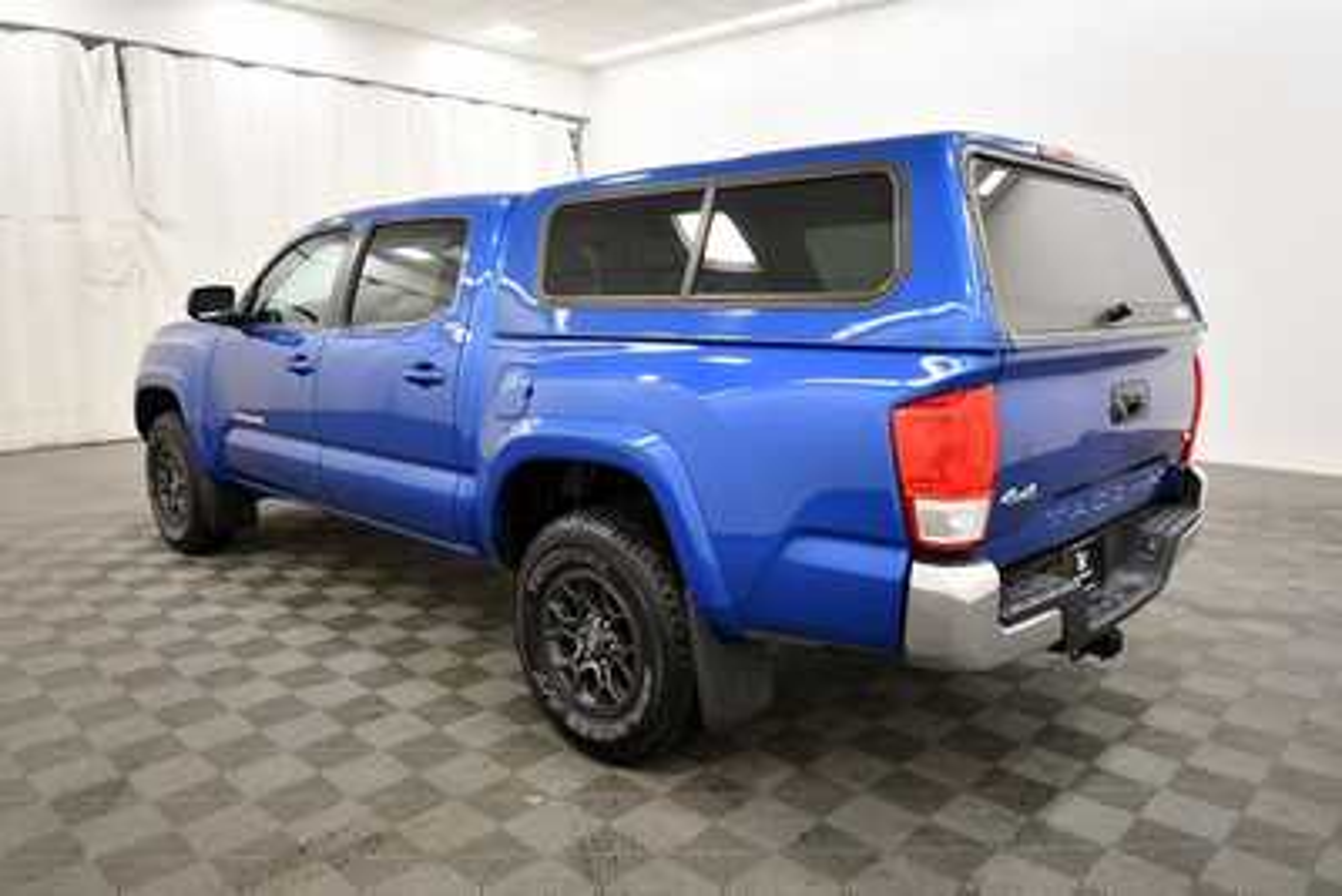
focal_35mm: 25
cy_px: 448
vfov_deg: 51.3
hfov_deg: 71.5
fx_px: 932
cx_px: 671
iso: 1250
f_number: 5.3
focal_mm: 17
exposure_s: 1/125
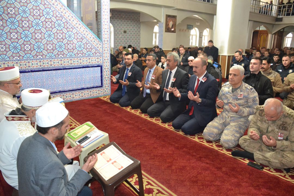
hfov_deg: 67.4
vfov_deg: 47.9
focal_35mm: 27
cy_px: 98
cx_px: 147
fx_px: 220
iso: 2500
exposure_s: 1/60
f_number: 3.5
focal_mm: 18
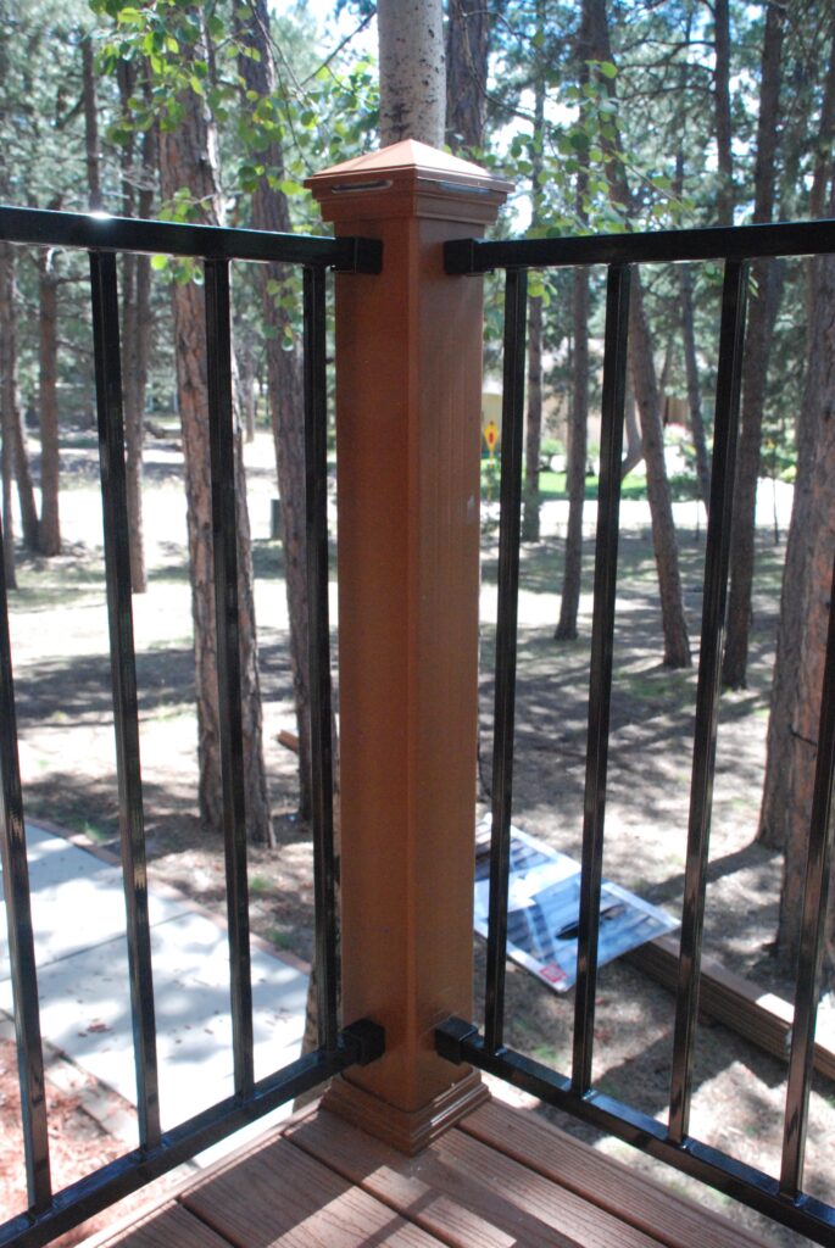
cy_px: 624
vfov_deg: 53.1
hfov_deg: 37.0
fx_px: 1249
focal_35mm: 36
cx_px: 418
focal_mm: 24
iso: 2000
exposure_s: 1/320
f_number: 9
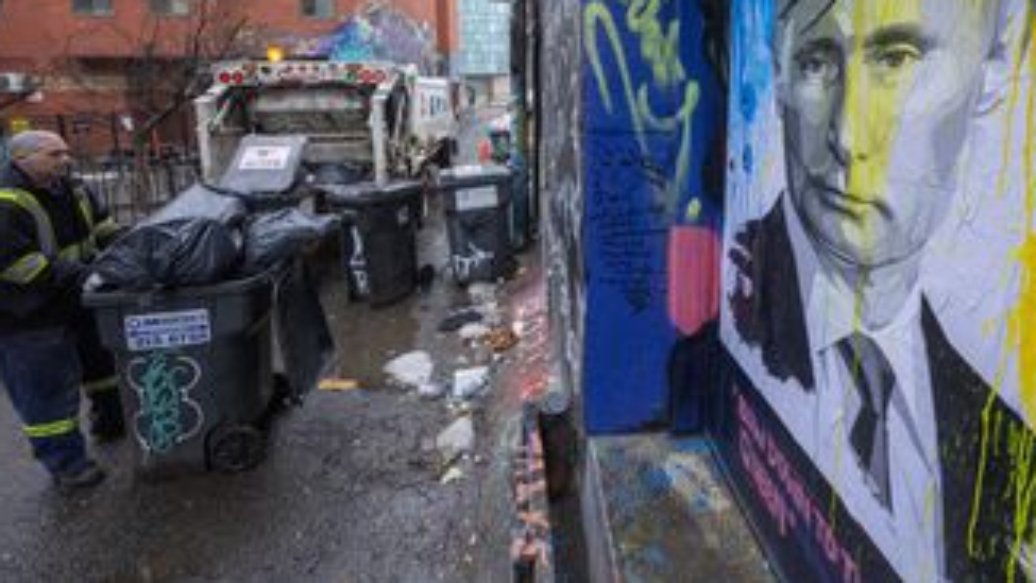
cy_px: 147
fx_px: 440
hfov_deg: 99.0
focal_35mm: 16
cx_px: 571
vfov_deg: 63.3
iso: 4000
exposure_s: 1/160
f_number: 13
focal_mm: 12
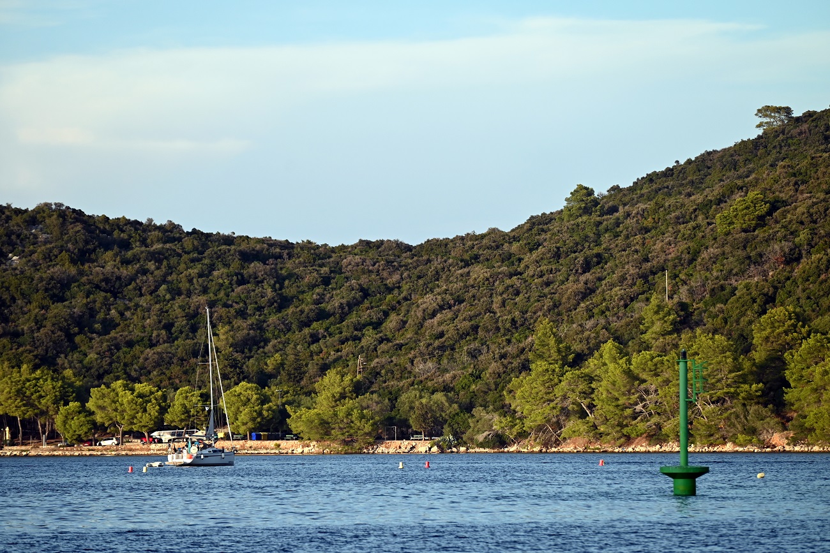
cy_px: 276
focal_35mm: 195
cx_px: 415
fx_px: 4496
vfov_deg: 7.0
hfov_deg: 10.5
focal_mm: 195
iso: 360
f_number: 5.3
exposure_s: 1/1000
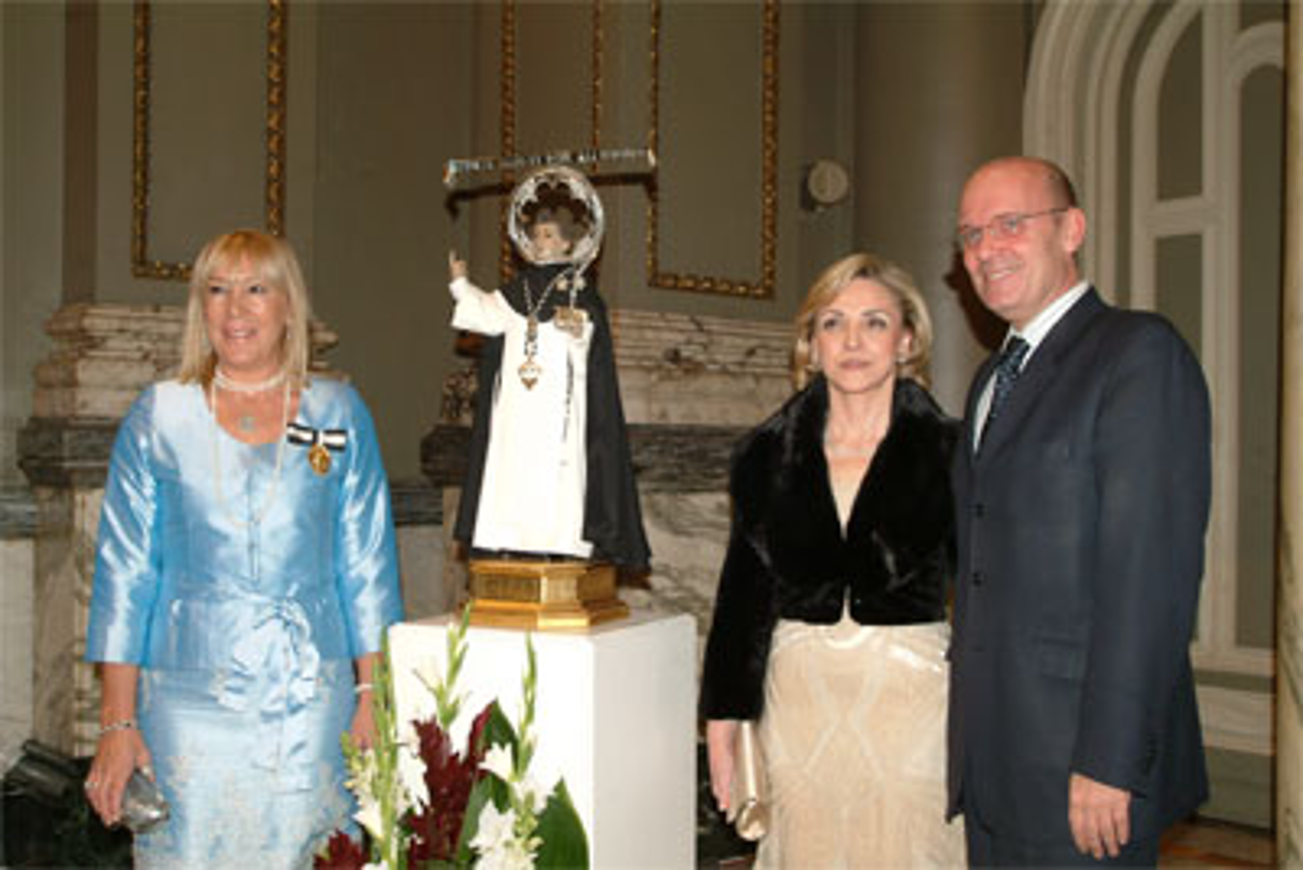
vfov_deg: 34.2
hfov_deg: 49.5
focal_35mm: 39
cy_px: 435
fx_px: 1412
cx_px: 652
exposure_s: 1/60
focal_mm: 26
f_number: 5.6
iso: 400
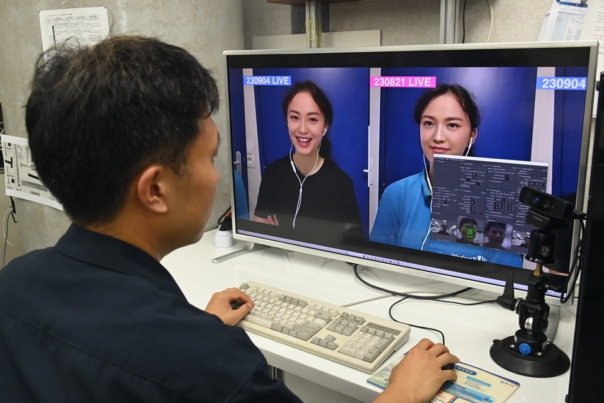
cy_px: 202
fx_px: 554
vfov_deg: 40.0
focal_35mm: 33
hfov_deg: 57.2
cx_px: 302
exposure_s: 1/60
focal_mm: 22
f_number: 5.6
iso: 1250
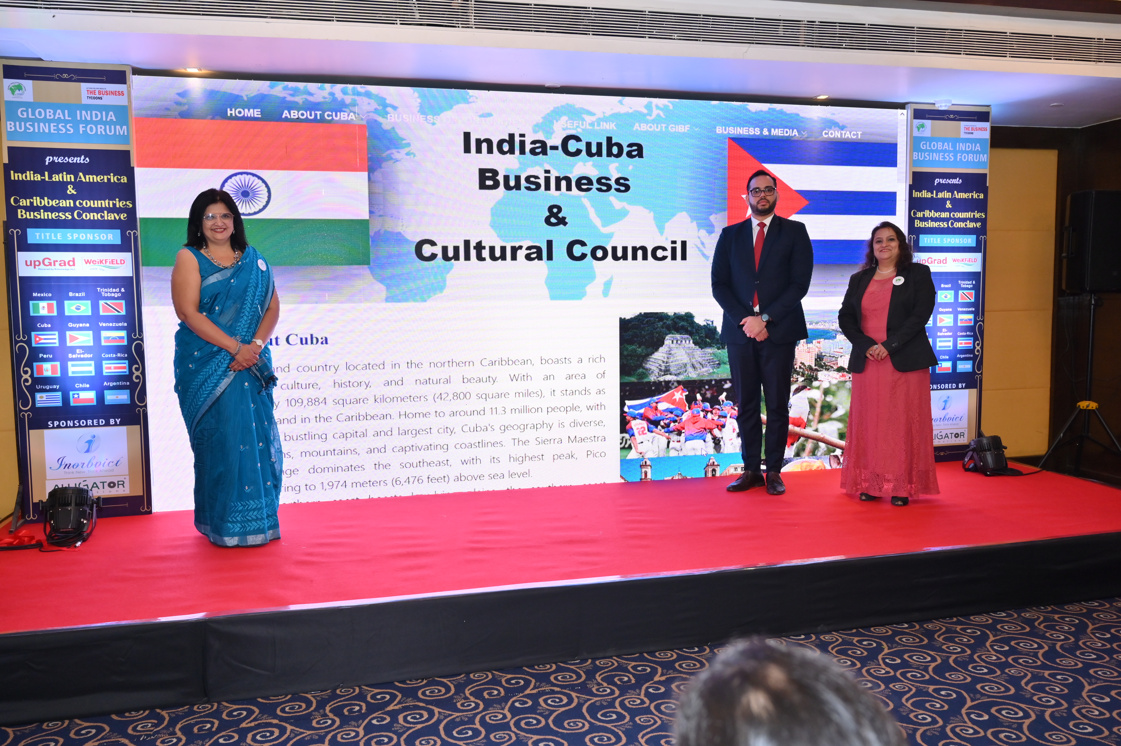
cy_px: 373
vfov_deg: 44.2
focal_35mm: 30
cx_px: 560
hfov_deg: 62.8
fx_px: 918
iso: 800
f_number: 4.5
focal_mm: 29.5
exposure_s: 1/125
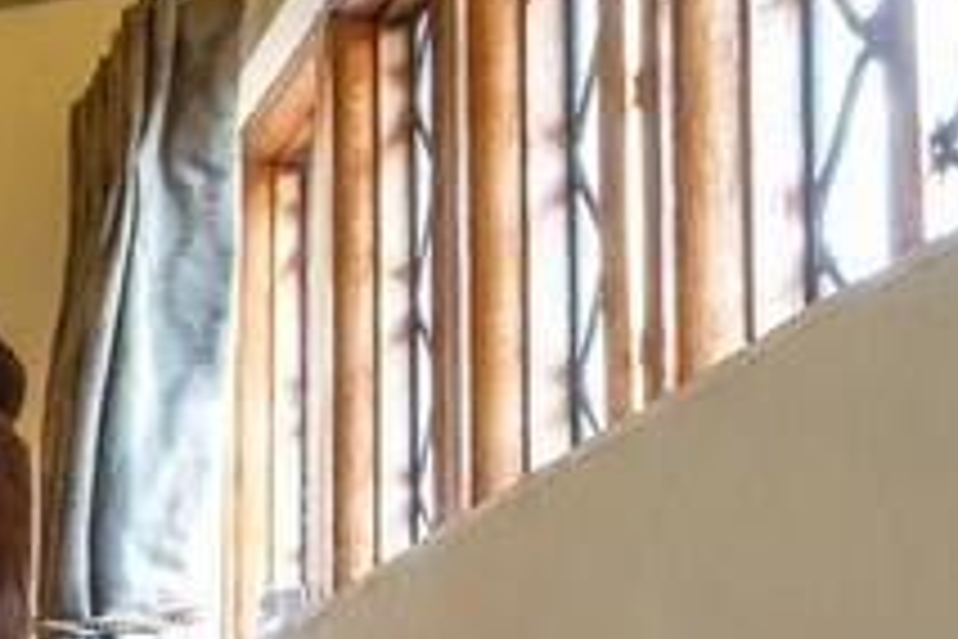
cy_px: 1001
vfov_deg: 16.9
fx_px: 1916
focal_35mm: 72
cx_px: -1246
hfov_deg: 16.0
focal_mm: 10.1
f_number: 7.1
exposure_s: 1/4
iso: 160
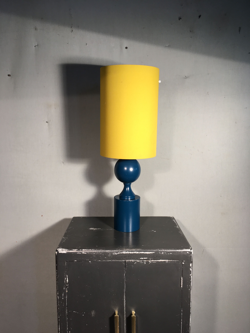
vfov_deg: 61.7
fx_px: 279
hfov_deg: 48.2
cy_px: 166
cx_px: 125
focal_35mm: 29
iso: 32
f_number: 2.2
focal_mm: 4.15
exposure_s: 1/50
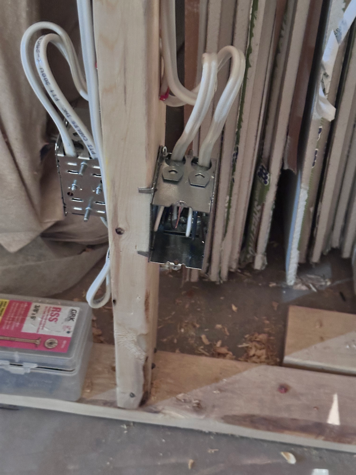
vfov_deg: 39.7
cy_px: 238
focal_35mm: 48
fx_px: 658
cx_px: 178
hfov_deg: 30.3
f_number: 1.78
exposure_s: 1/20
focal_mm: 6.86
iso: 640
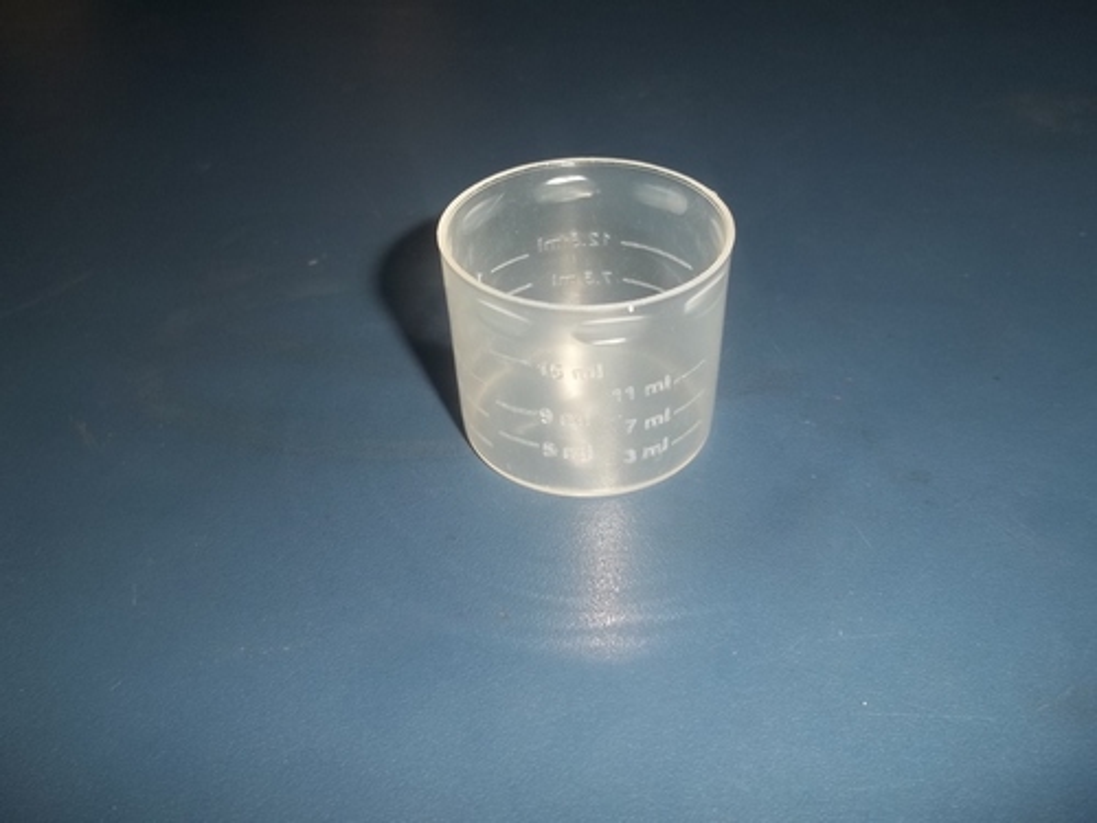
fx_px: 1141
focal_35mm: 36
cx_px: 548
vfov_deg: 39.7
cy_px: 412
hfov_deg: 51.4
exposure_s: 1/30
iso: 64
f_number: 3.1
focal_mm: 6.5
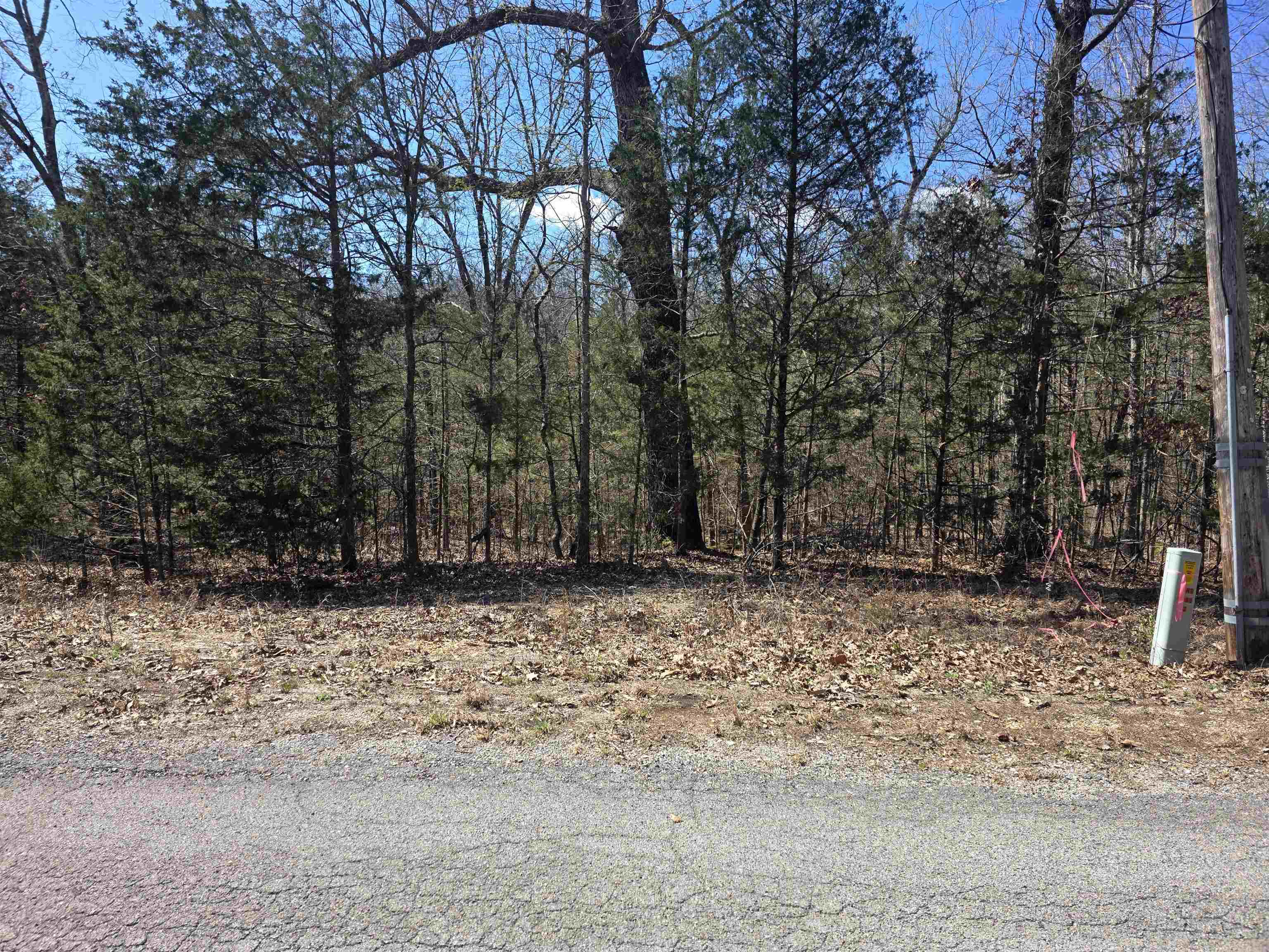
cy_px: 476
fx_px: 843
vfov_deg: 58.9
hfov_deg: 73.9
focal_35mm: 23
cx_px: 634
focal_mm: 6.3
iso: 80
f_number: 1.7
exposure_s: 1/2259
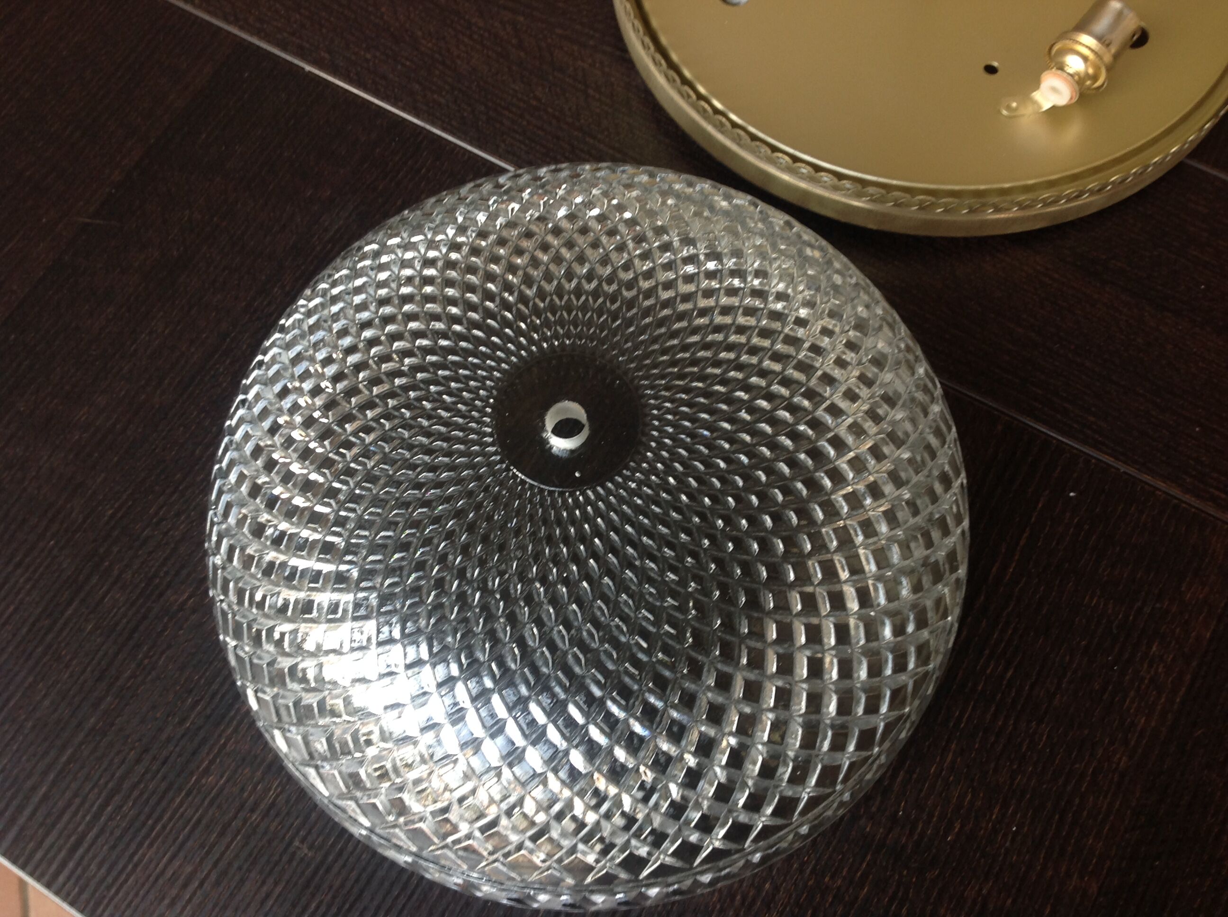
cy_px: 458
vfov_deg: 40.6
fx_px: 1240
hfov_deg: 52.7
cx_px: 614
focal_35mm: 35
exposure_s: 1/17
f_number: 2.4
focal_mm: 4.28
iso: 50
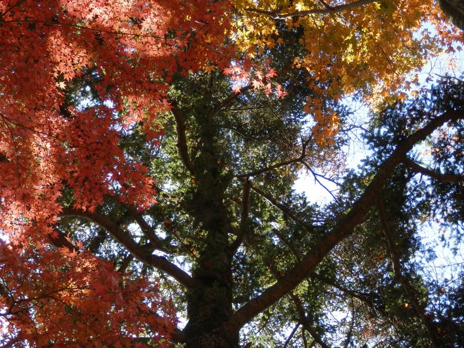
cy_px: 174
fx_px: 724
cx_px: 232
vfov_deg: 27.0
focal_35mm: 54
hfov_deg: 35.5
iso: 80
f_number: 4.1
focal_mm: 9.8
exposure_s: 1/100
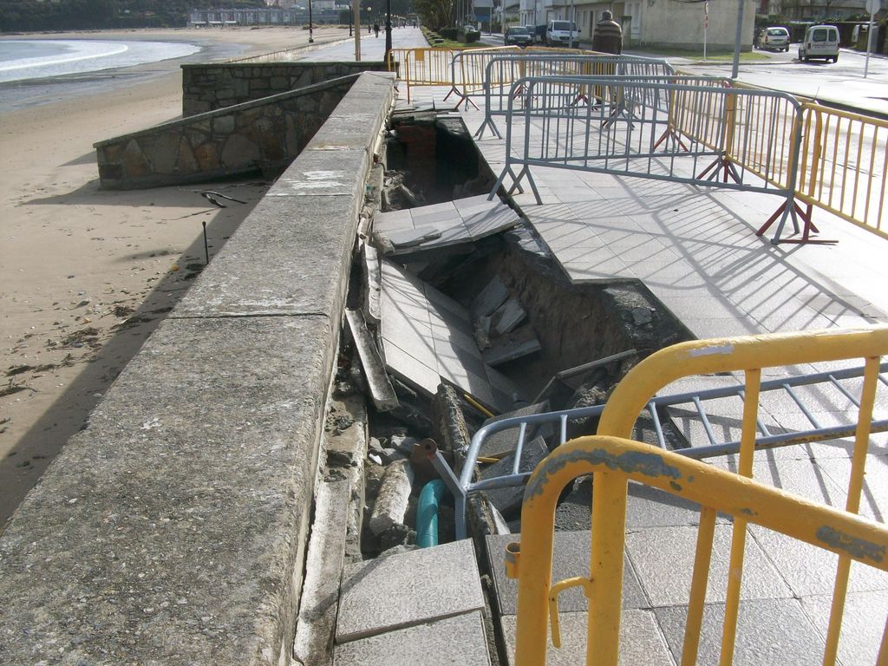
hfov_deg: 54.0
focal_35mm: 34
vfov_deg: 41.8
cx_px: 444
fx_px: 872
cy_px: 333
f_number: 5.5
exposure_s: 1/353
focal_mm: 5.7
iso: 64
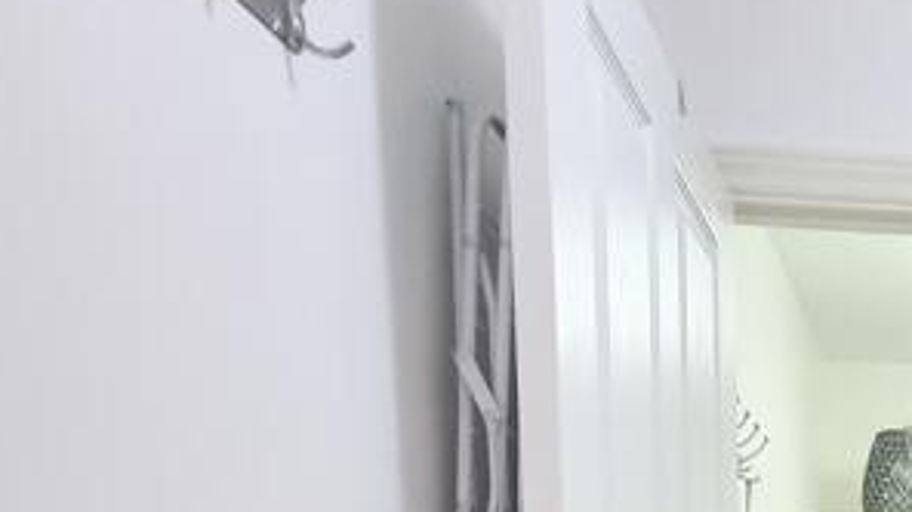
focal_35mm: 49
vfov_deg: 18.5
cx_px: 1066
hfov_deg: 34.6
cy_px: 944
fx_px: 1184
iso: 320
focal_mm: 2.2
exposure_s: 1/40
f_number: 2.2
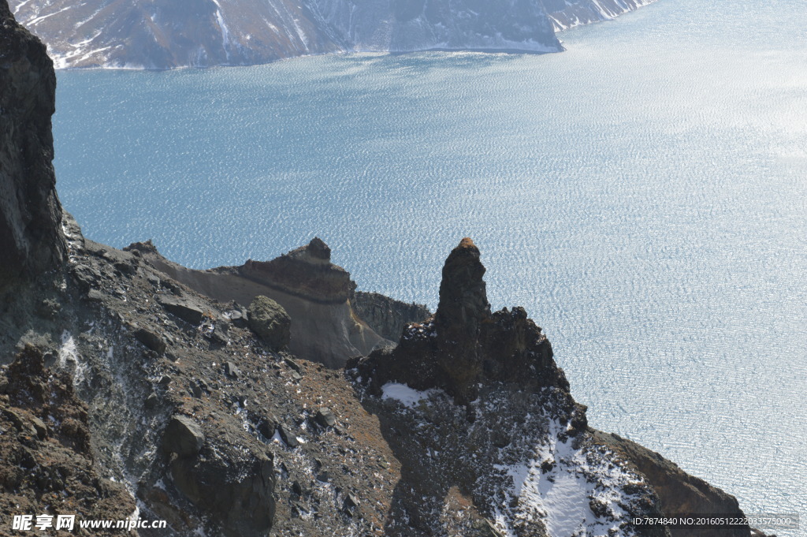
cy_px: 268
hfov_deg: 24.6
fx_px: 1848
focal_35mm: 82
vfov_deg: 16.5
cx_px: 404
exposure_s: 1/250
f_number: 8
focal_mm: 55
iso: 100
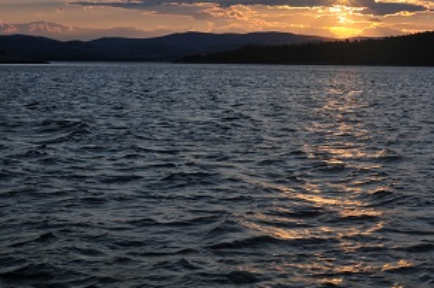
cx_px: 342
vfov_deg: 16.6
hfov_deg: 24.7
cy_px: 32
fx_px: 975
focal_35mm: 81
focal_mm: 30
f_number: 22
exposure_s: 1/125
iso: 200
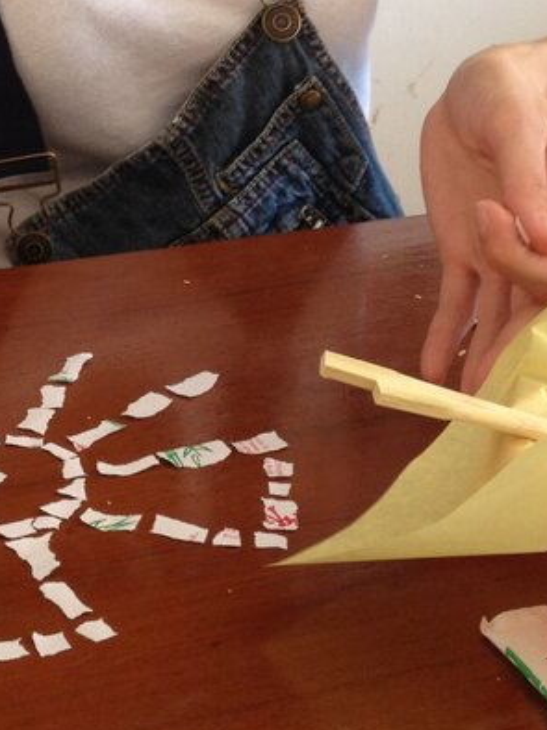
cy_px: 139
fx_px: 2025
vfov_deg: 20.2
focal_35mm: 96
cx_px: 178
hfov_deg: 15.4
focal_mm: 4.28
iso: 64
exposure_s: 1/20
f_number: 2.4
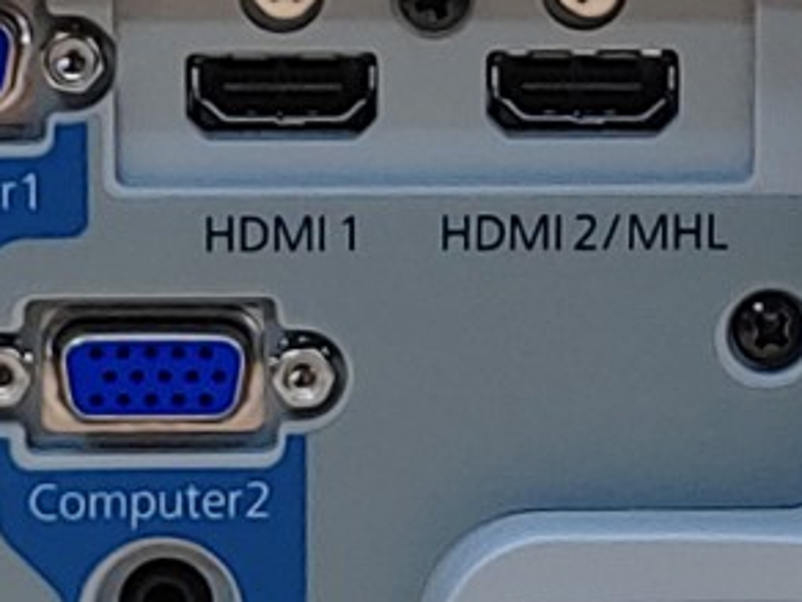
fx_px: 4680
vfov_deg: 7.4
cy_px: 357
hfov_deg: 9.8
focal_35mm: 202
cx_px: 217
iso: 50
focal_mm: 4.36
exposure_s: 1/80
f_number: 1.8
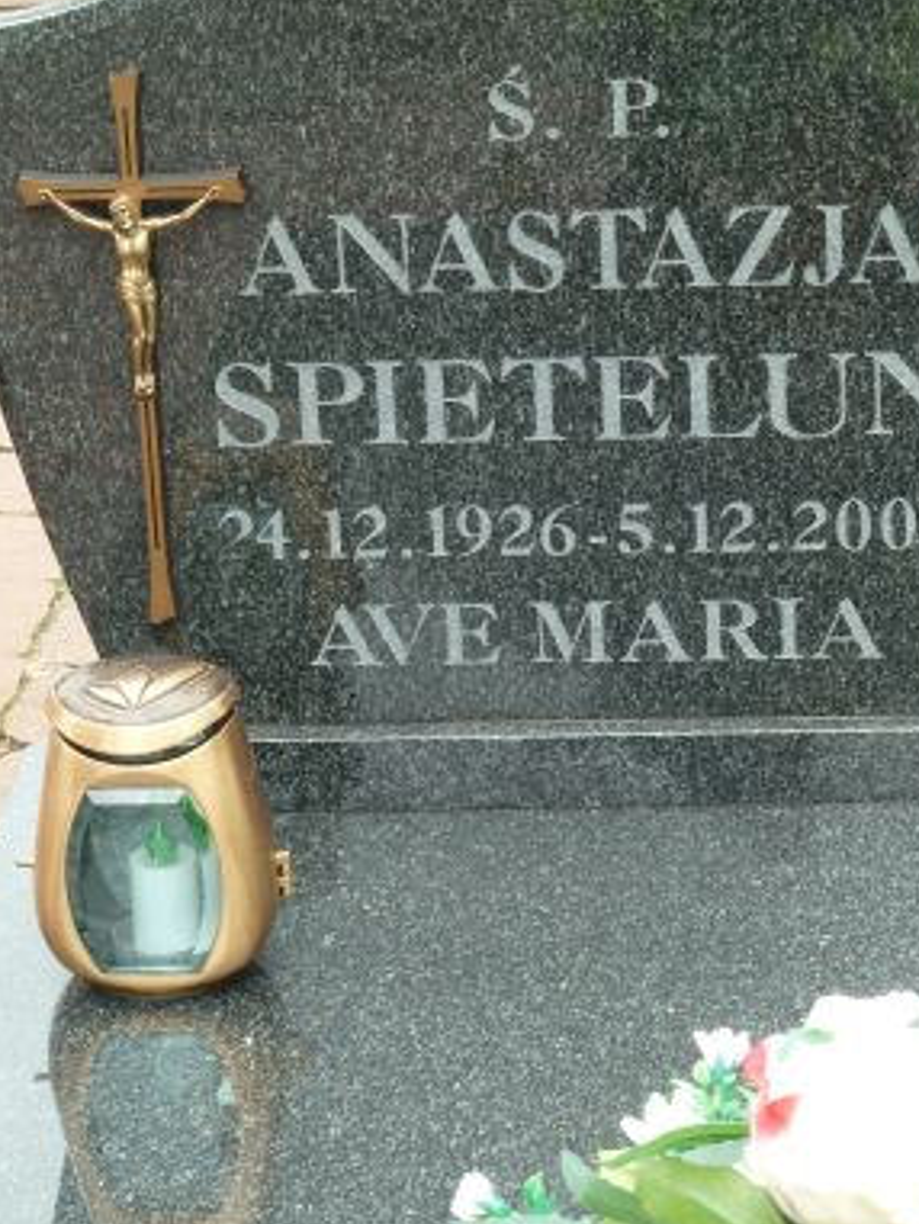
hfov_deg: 12.3
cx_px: 514
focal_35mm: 121
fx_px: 4281
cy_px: 591
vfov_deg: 16.3
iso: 80
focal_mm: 15.8
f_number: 4.3
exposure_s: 1/50
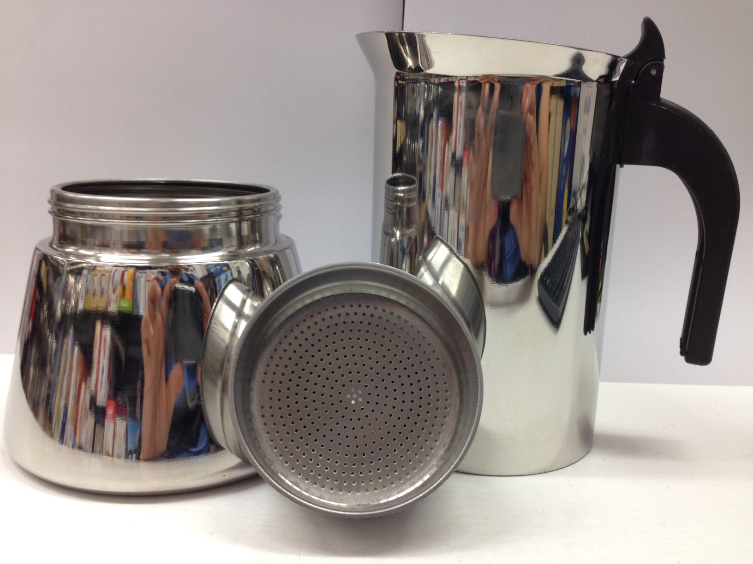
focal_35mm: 33
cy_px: 282
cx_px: 376
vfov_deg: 42.9
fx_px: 718
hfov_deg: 55.4
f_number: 2.4
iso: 80
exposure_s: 1/20
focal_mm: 4.12
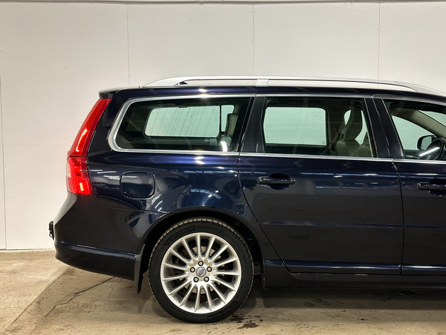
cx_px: 223
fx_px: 618
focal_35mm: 48
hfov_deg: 39.7
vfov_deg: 30.3
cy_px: 168
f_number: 1.8
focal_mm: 6.86
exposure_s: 1/50
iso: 200
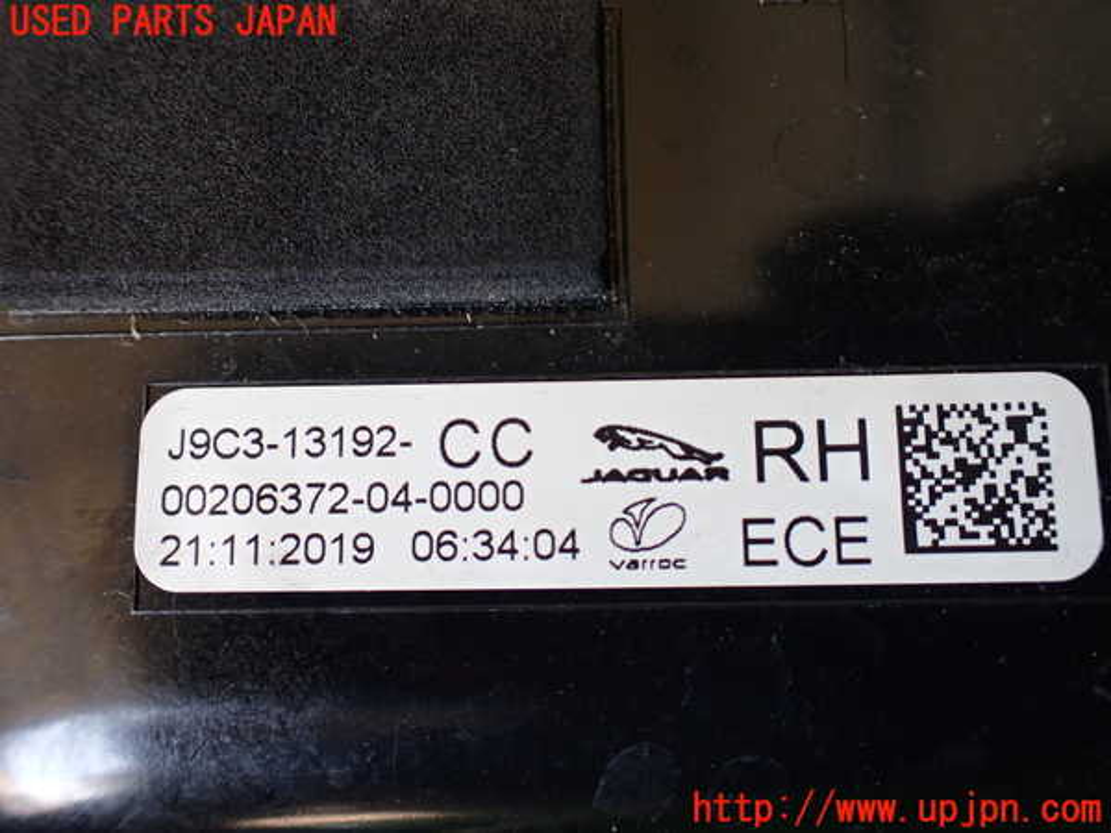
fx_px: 963
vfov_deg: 46.8
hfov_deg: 60.0
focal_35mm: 30
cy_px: 416
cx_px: 556
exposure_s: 1/125
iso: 250
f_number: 2.3
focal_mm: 5.4
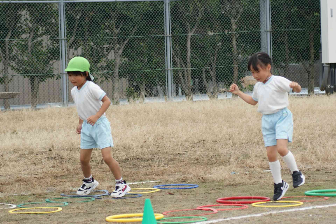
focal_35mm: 180
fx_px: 1680
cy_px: 112
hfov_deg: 11.4
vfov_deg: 7.6
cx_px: 168
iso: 100
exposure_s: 1/200
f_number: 6.3
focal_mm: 120
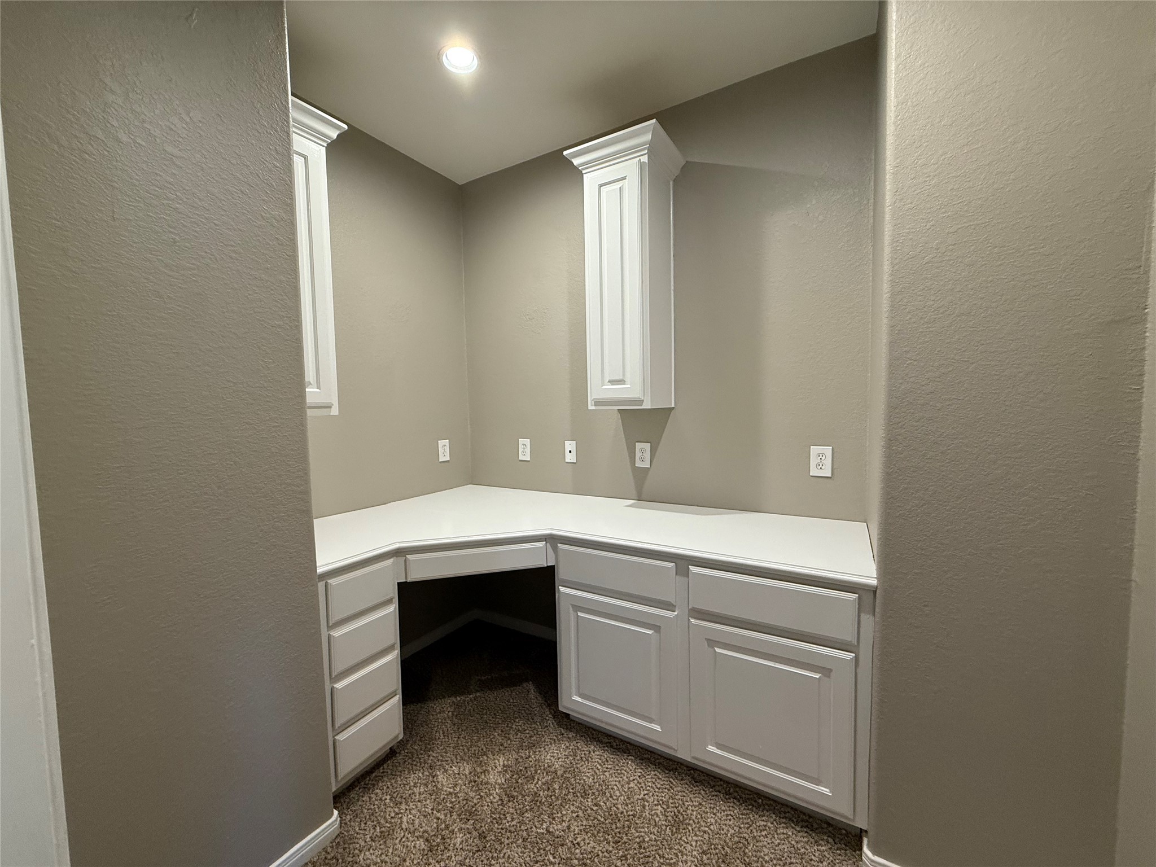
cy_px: 434
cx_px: 578
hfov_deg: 102.1
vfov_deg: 85.7
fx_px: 468
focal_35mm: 14
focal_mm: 2.22
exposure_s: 1/60
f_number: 2.2
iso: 200
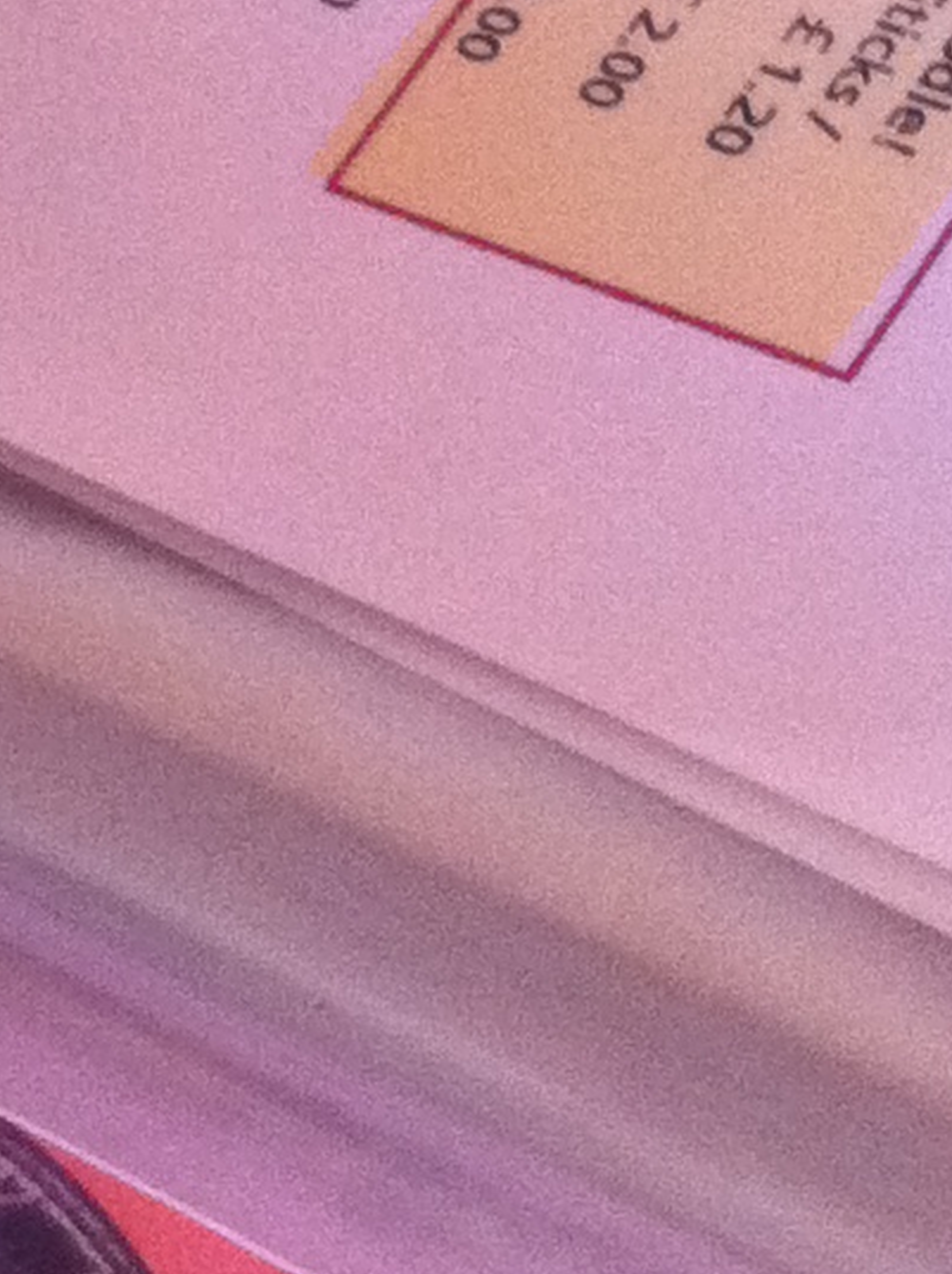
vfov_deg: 11.7
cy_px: 491
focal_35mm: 169
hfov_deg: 8.6
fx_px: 6214
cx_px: -382
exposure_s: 1/15
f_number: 2.8
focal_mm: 3.85
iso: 320
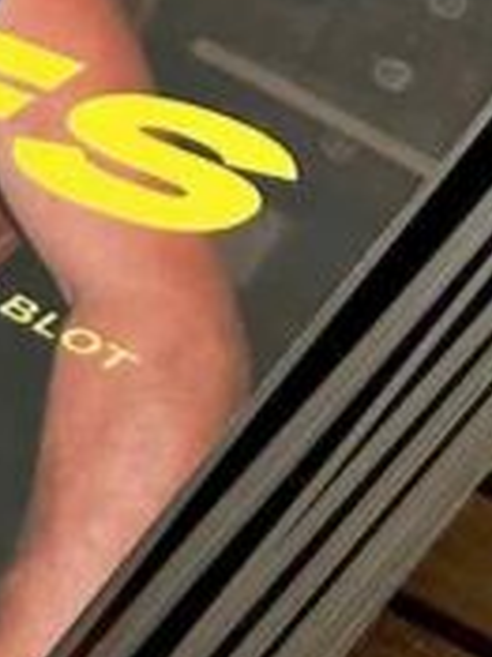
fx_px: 5332
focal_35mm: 281
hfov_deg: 5.1
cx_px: -886
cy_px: -758
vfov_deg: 6.8
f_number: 1.78
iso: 50
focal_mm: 6.86
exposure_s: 1/50
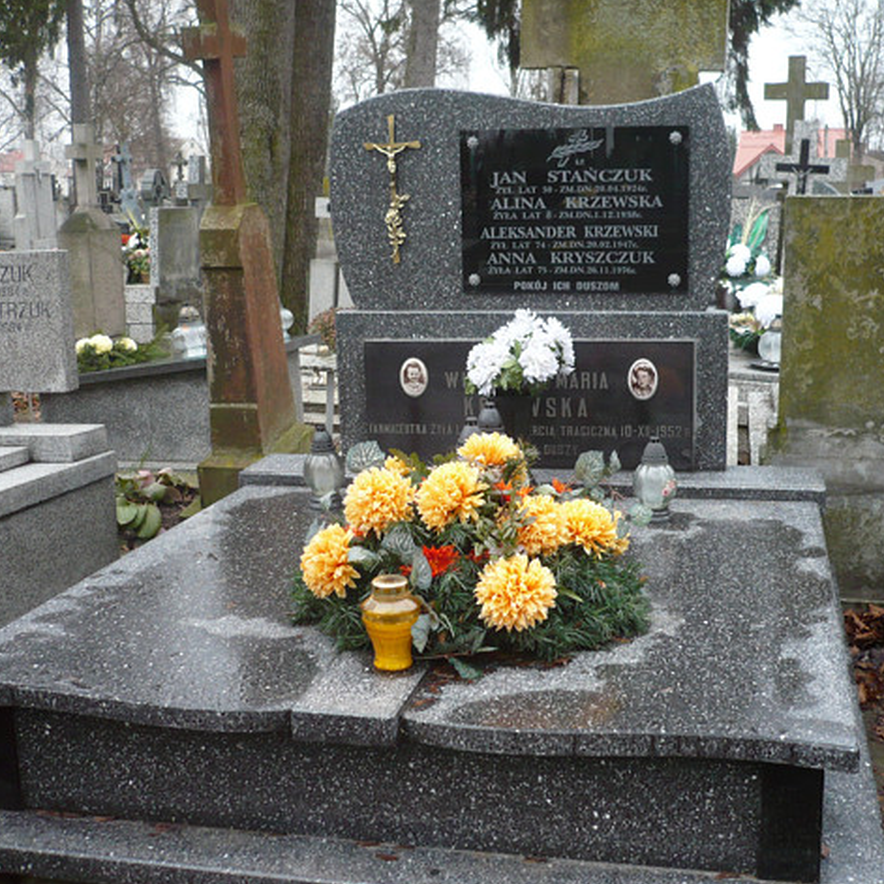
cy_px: 443
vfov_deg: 40.0
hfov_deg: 40.0
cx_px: 501
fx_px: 1213
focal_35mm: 42
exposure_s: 1/30
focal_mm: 5.8
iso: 125
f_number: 2.8
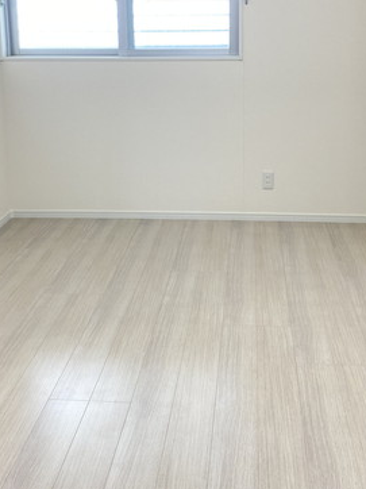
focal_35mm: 46
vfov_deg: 40.4
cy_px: 140
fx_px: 649
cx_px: 190
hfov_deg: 31.5
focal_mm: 4.25
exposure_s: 1/100
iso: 125
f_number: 1.8
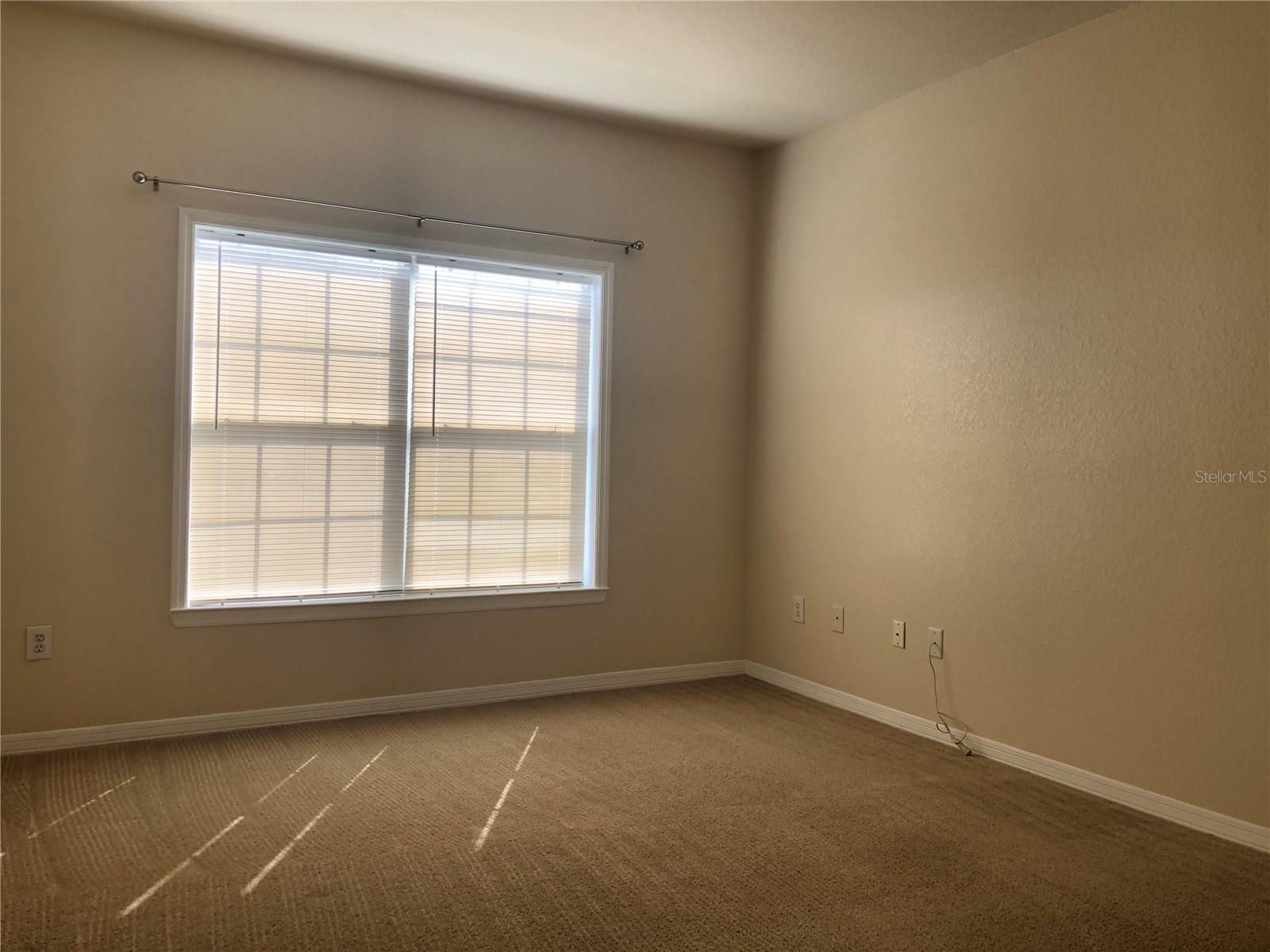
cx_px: 635
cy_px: 476
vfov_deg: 49.7
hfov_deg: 63.4
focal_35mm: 28
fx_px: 1027
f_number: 1.8
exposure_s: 1/124
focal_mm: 3.99
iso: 20
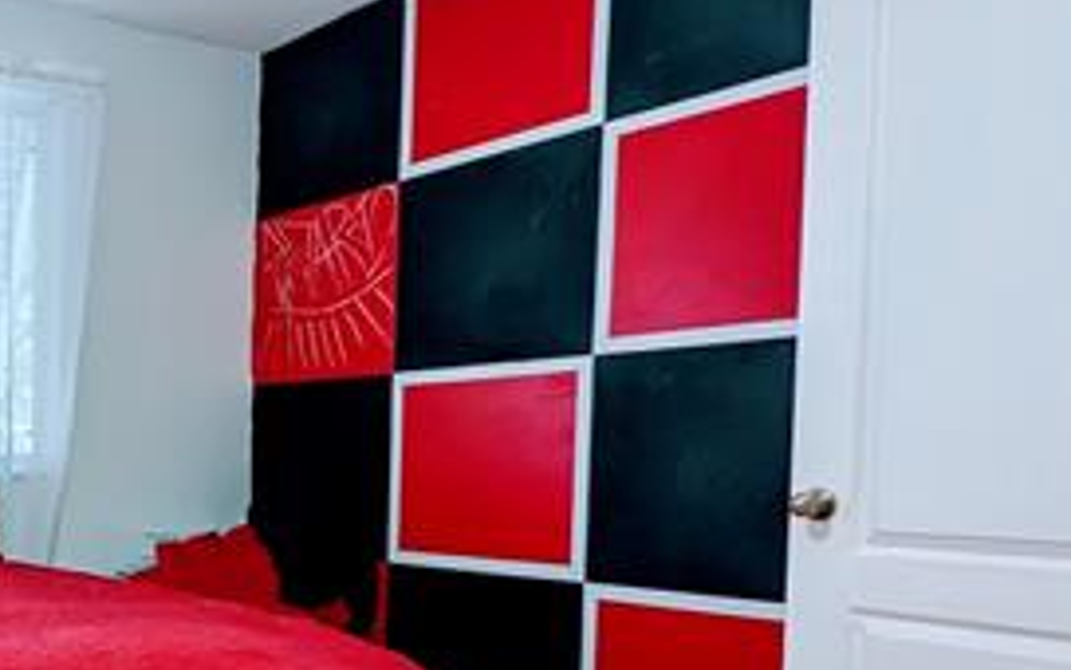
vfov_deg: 34.4
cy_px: 524
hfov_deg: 45.2
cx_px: -12
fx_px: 1051
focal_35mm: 36
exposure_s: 1/60
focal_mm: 2.23
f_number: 1.95
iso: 91
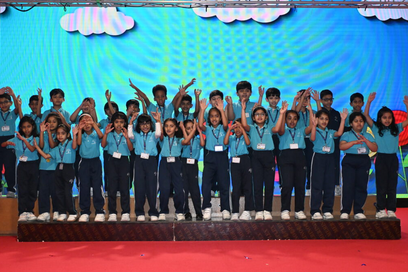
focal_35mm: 46
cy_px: 136
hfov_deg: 42.7
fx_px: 521
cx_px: 205
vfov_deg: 29.2
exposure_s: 1/160
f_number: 7.1
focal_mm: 30
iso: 3200
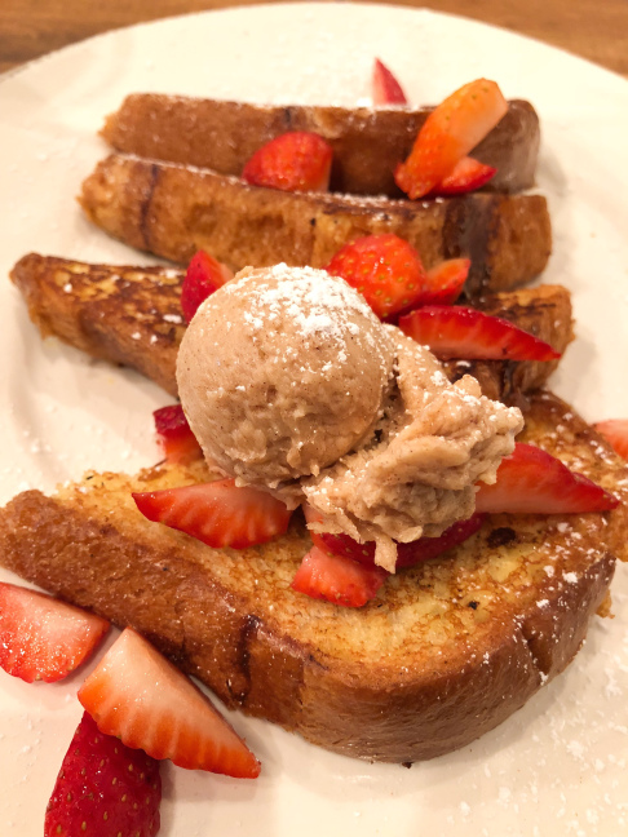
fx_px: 677
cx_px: 314
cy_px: 418
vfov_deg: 63.4
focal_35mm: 28
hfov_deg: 49.7
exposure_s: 1/11
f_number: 1.8
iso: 100
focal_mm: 3.99
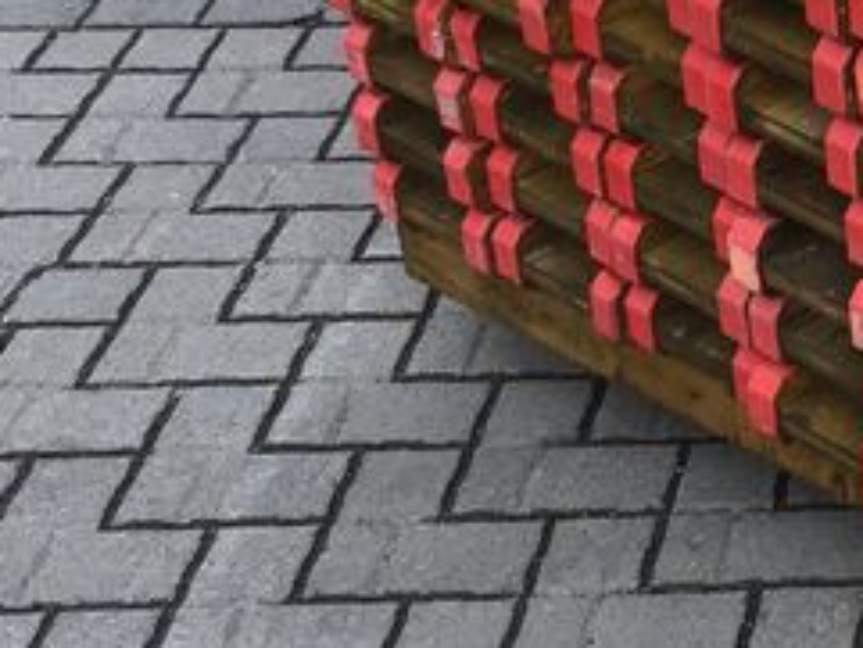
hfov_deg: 17.0
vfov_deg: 13.8
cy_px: -193
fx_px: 2569
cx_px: 1350
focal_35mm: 103
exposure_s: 1/100
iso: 25
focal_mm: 3.3
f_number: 2.4
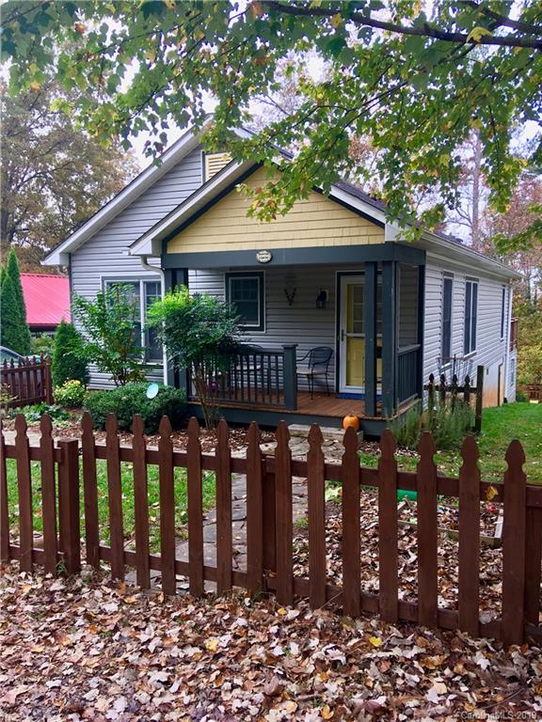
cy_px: 361
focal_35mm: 29
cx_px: 271
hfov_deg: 48.2
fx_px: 605
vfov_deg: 61.7
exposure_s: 1/120
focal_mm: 4.15
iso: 25
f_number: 2.2
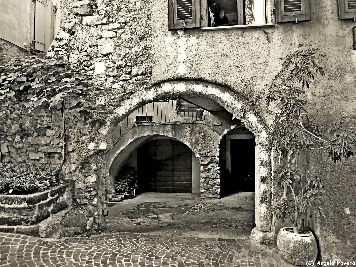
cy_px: 134
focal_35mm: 24
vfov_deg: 56.8
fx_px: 247
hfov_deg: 71.6
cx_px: 178
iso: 200
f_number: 3.3
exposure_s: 1/40
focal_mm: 4.3
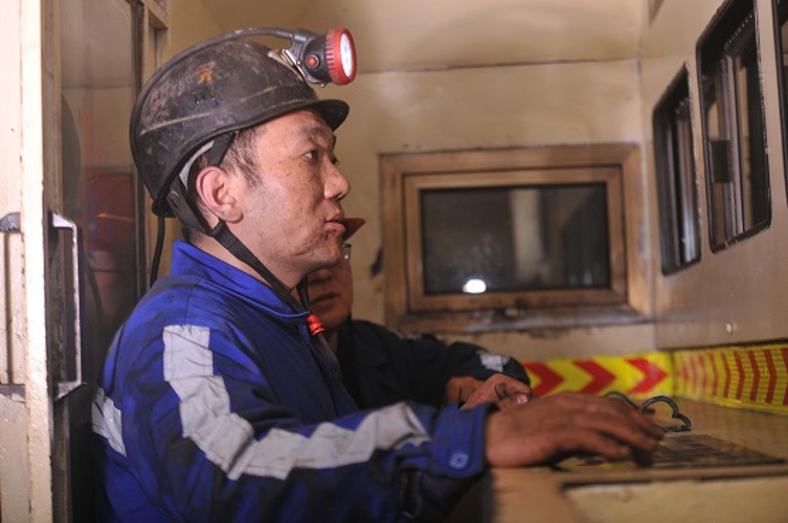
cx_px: 394
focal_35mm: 70
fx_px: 1530
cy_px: 262
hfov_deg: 28.9
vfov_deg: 19.4
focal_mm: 70
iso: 640
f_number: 4
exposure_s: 1/250
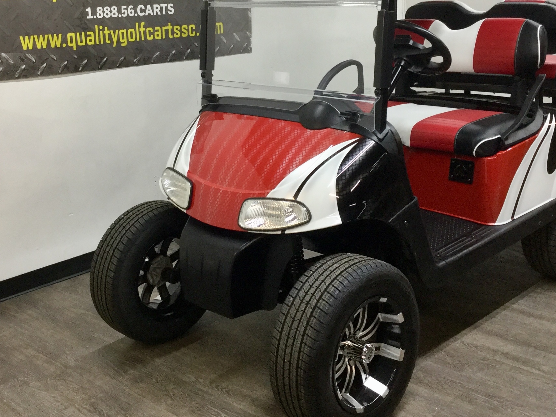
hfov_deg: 41.2
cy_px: 139
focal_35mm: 46
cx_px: 260
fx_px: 739
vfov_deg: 31.3
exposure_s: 1/30
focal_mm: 3.3
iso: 50
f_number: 2.4
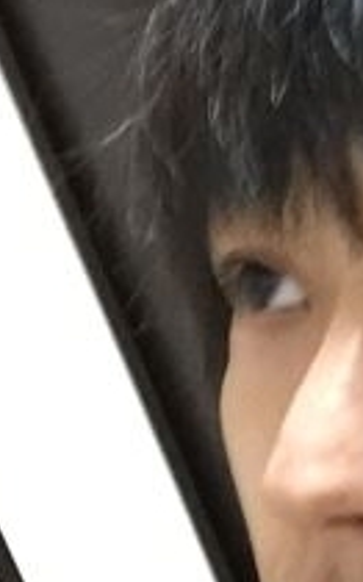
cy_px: 382
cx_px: 430
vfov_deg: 22.0
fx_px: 1490
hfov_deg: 13.5
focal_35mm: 94
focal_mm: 2.65
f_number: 2.2
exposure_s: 1/15
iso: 400
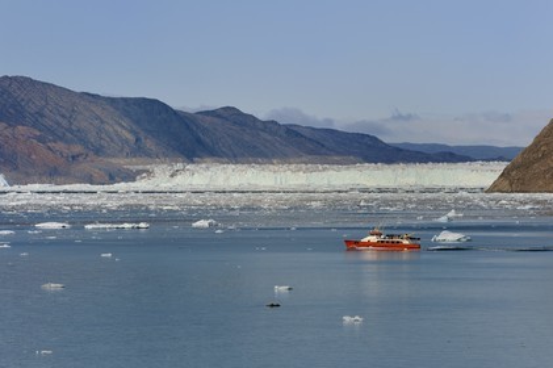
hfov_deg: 7.4
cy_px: 184
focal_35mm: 280
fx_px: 4298
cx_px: 276
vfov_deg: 4.9
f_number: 14
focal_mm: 280
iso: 200
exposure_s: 1/400
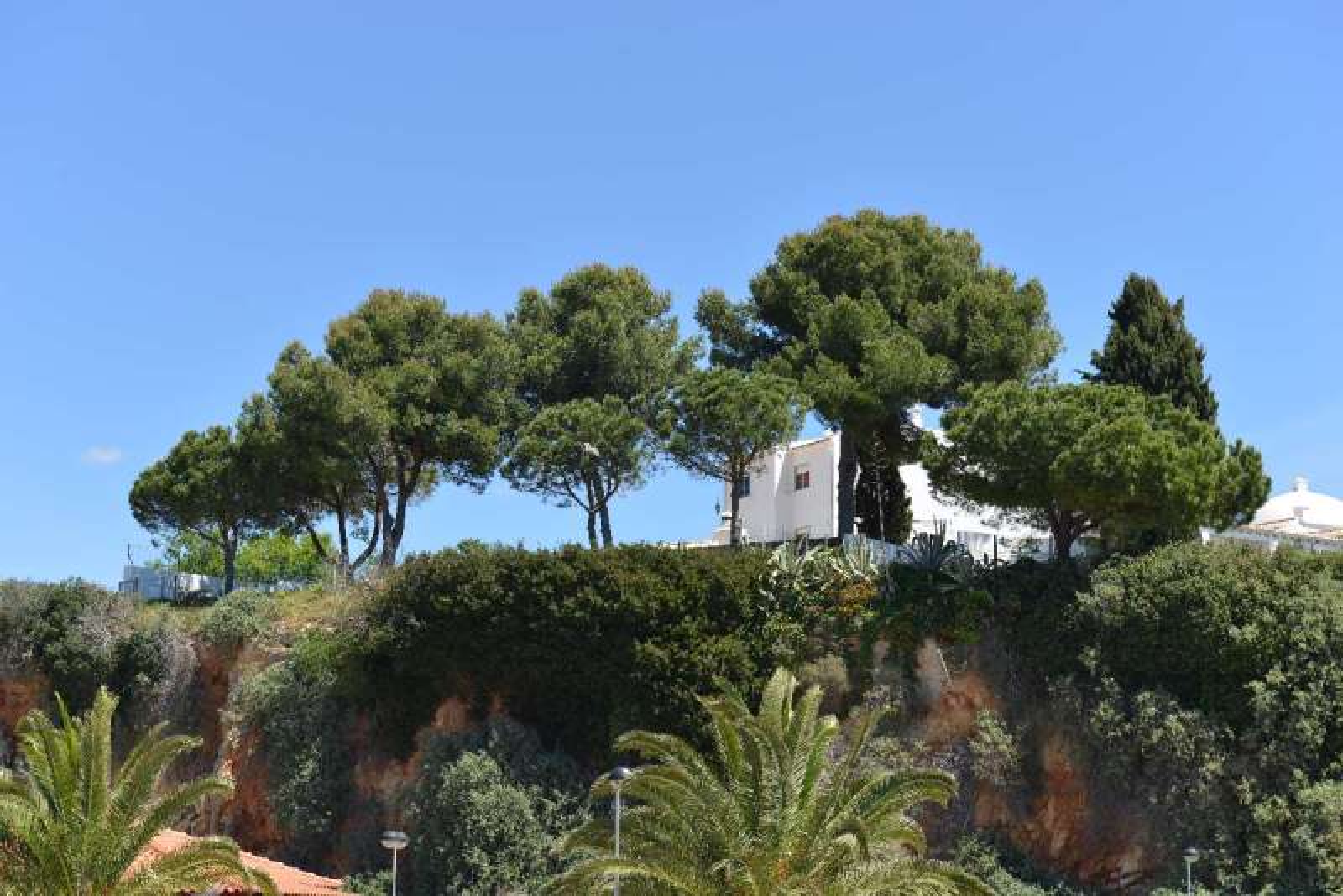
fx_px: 2612
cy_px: 448
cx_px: 672
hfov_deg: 28.8
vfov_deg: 19.5
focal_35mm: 70
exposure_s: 1/250
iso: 125
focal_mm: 70
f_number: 8
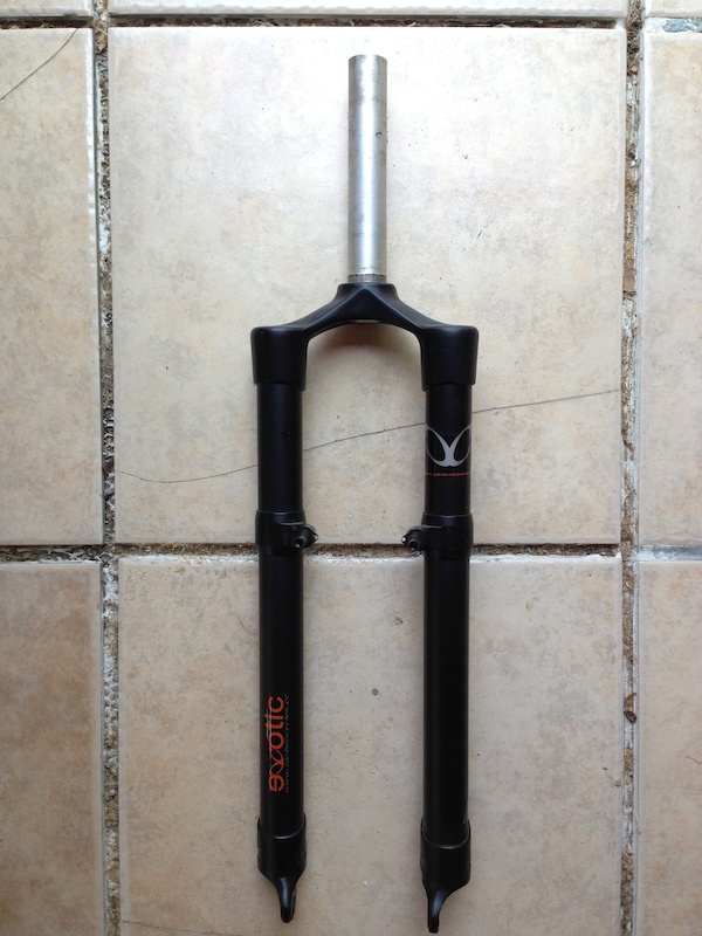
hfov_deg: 42.9
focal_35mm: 33
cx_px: 351
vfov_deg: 55.4
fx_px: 892
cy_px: 468
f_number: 2.4
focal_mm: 4.13
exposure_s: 1/120
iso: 64
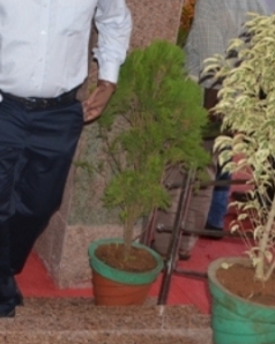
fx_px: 807
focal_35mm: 79
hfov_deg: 17.1
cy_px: 54
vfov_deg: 23.6
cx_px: -162
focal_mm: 21
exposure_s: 1/125
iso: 640
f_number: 8
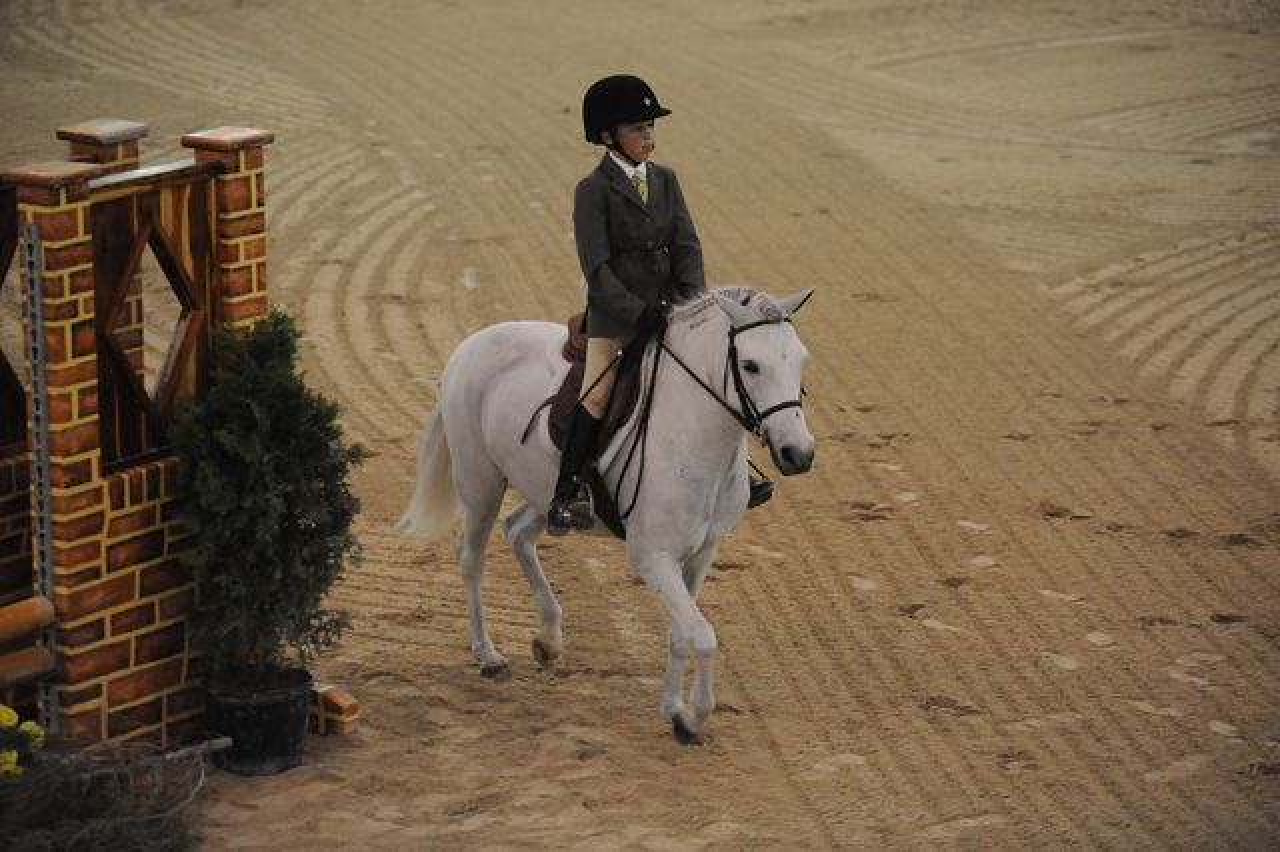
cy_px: 426
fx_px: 4264
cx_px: 640
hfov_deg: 17.1
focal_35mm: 120
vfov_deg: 11.4
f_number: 2.8
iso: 6400
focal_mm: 120
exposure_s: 1/400
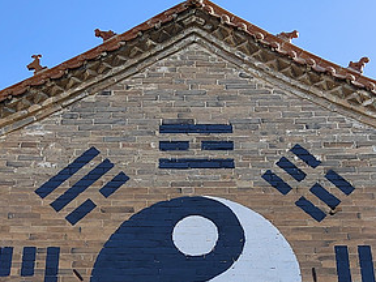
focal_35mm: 64
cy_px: 265
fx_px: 695
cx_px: 206
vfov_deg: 22.3
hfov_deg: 30.2
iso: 331
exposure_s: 1/986
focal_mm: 5.52
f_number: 1.9
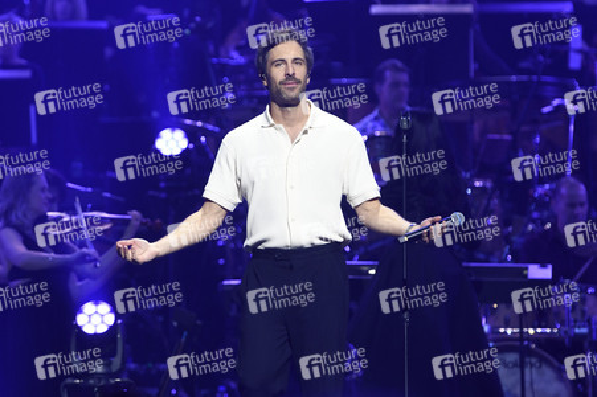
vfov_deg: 7.8
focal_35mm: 175
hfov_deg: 11.8
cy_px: 198
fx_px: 2900
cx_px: 298
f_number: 4
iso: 1250
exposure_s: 1/640
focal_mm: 175
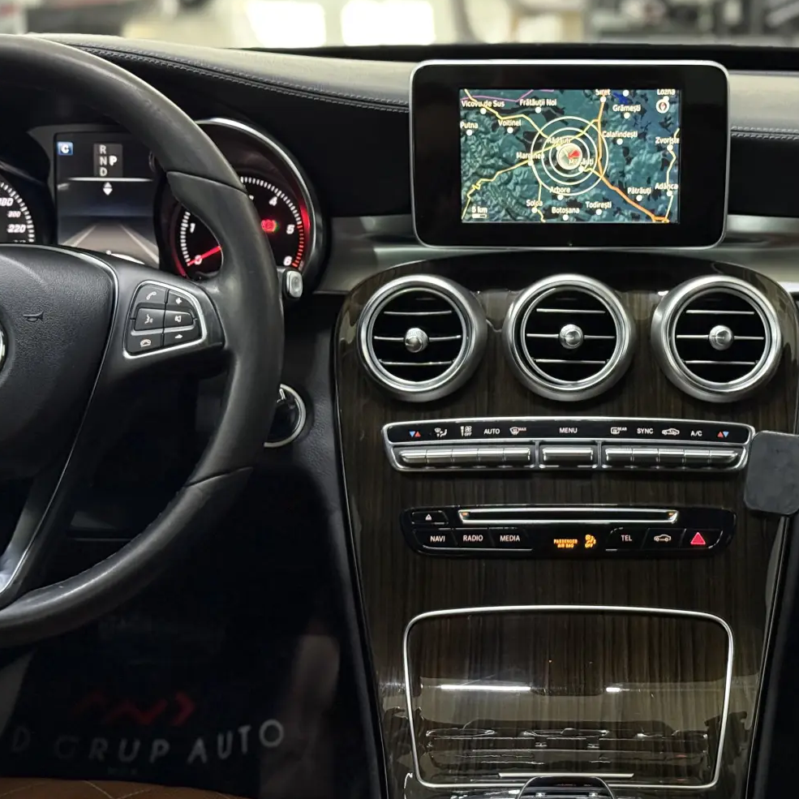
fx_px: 1619
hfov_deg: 27.4
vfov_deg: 27.7
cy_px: 380
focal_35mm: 62
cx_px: 573
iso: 800
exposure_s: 1/30
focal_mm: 6.76
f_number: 1.78
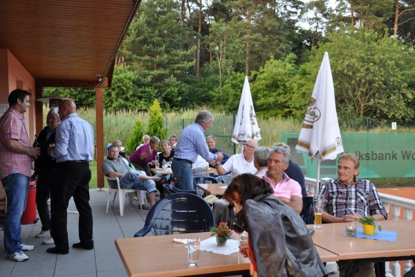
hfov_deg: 49.6
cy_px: 138
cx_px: 208
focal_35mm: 39
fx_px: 450
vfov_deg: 34.2
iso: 400
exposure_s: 1/80
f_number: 4.5
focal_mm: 26
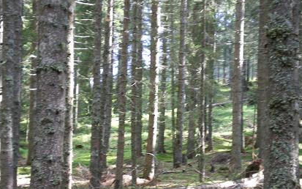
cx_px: 153
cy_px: 119
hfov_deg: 24.6
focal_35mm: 84
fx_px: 691
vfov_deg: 15.5
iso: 200
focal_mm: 10.3
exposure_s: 1/60
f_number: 4.2
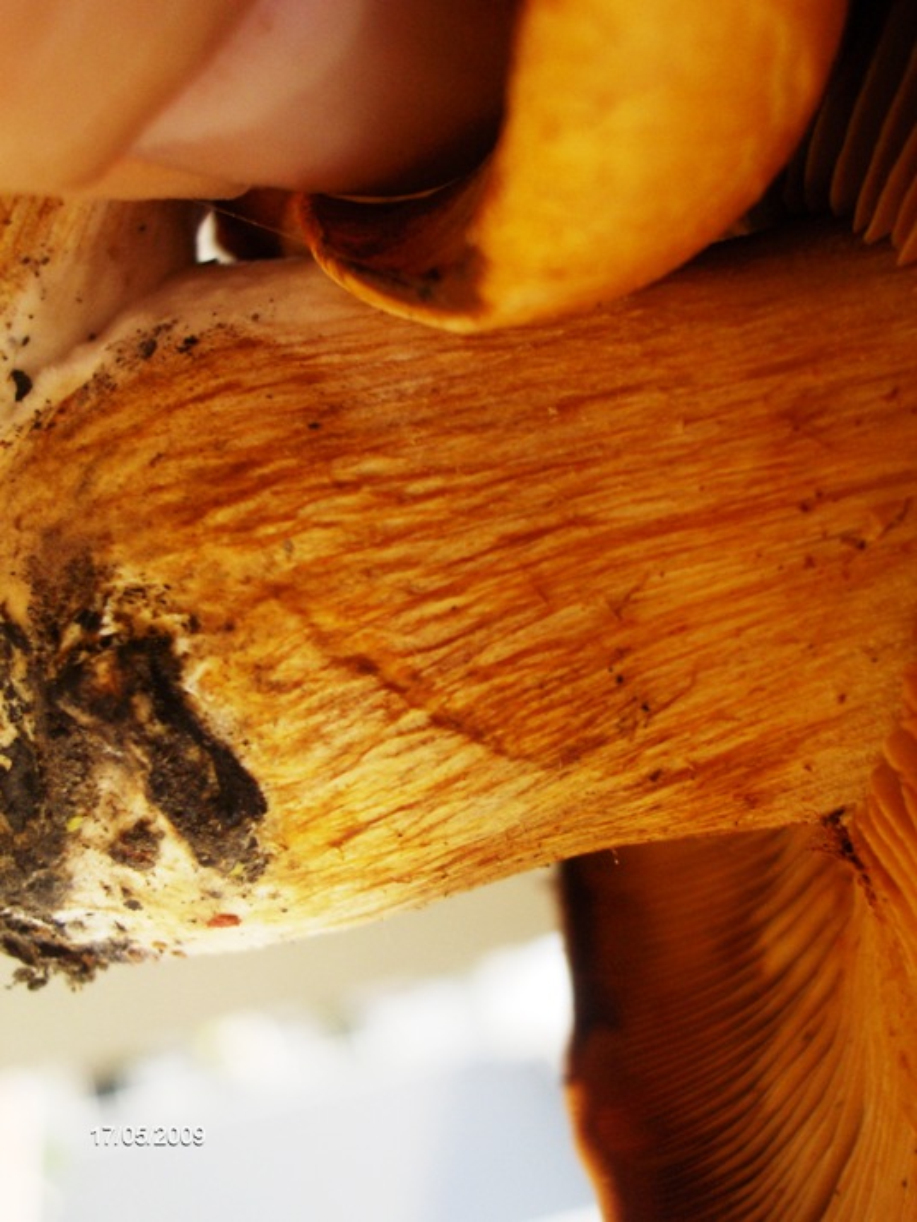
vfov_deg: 31.2
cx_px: 458
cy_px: 611
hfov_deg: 23.7
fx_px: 2189
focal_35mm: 62
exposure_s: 1/183
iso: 100
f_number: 3.5
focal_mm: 10.19
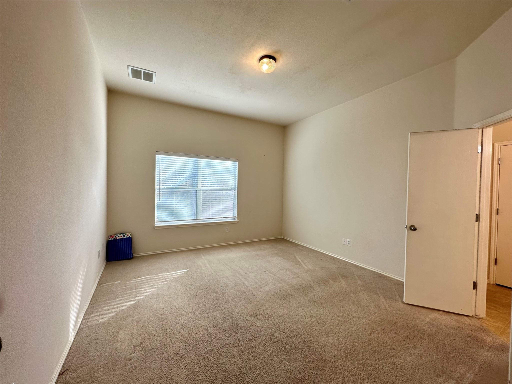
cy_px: 192
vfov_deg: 85.7
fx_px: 207
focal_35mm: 14
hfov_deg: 102.1
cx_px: 256
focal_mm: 2.22
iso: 64
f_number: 2.2
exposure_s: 1/120
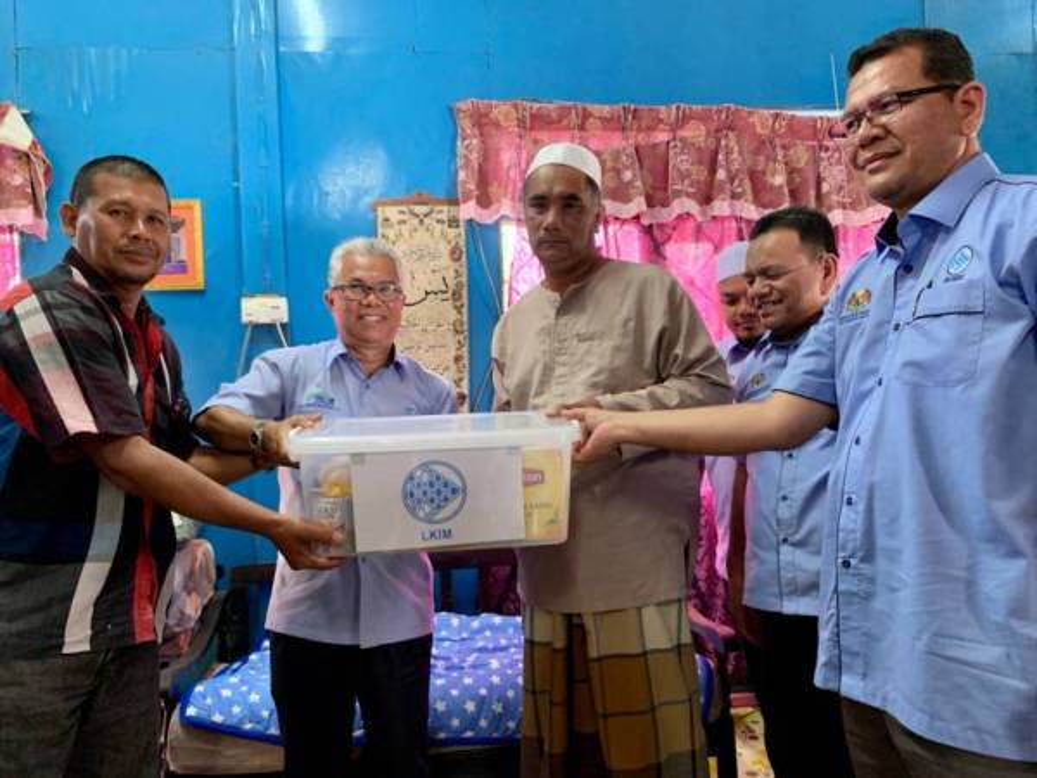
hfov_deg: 67.3
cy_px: 389
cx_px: 518
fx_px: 779
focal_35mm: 26
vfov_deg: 53.1
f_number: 1.8
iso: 400
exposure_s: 1/33
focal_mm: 4.25
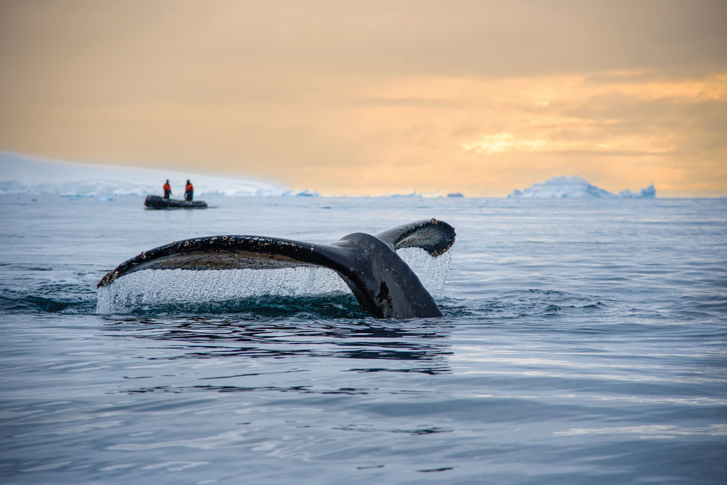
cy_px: 242
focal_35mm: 105
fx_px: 2121
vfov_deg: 13.1
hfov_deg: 19.4
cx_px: 364
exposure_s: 1/1600
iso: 320
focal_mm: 105
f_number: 4
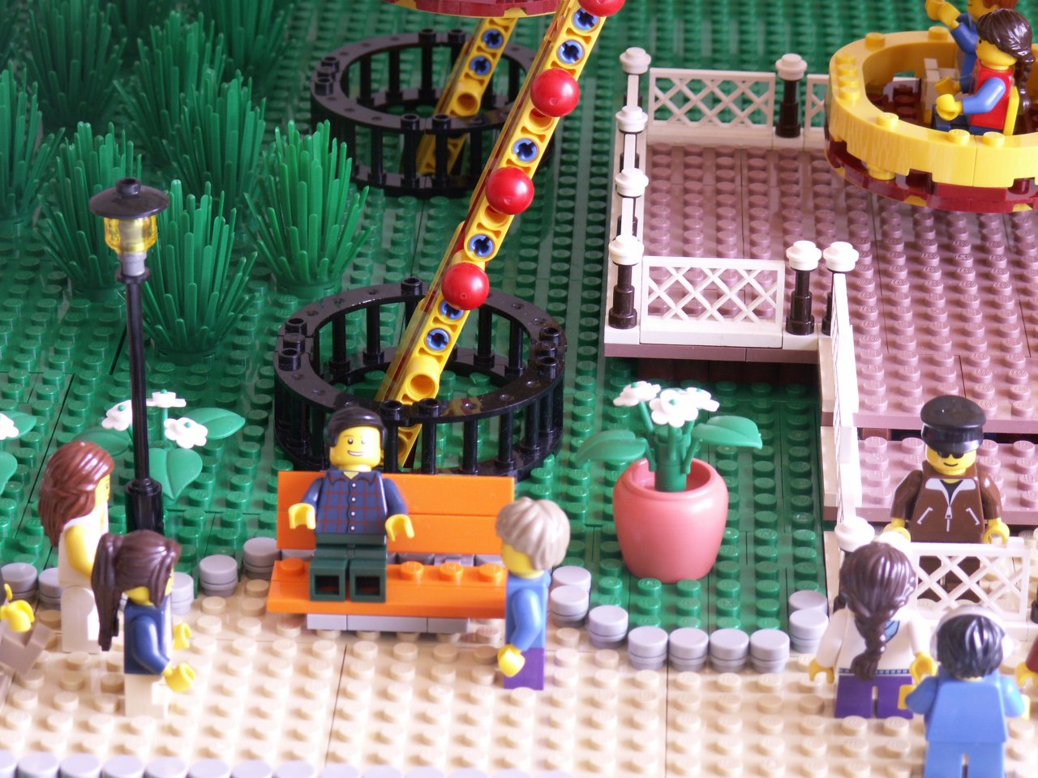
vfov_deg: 11.9
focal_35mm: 125
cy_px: 389
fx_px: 3748
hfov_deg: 15.8
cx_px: 519
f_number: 4.5
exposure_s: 1/15
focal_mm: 20.43
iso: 50
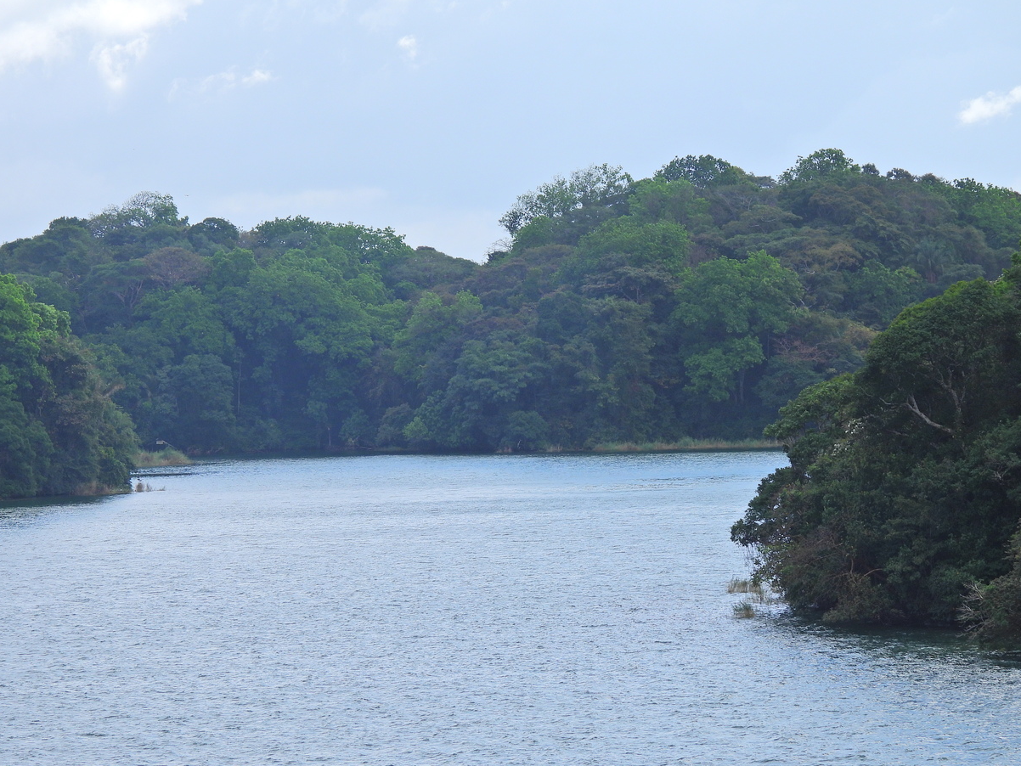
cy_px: 370
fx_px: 5812
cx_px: 481
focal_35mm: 197
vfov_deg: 7.5
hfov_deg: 10.0
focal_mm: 33
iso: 100
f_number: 4.5
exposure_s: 1/800
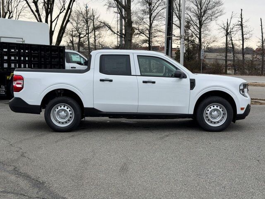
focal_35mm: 48
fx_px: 367
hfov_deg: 39.7
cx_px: 132
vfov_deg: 30.3
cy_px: 100
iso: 64
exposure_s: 1/620
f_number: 1.78
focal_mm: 6.76
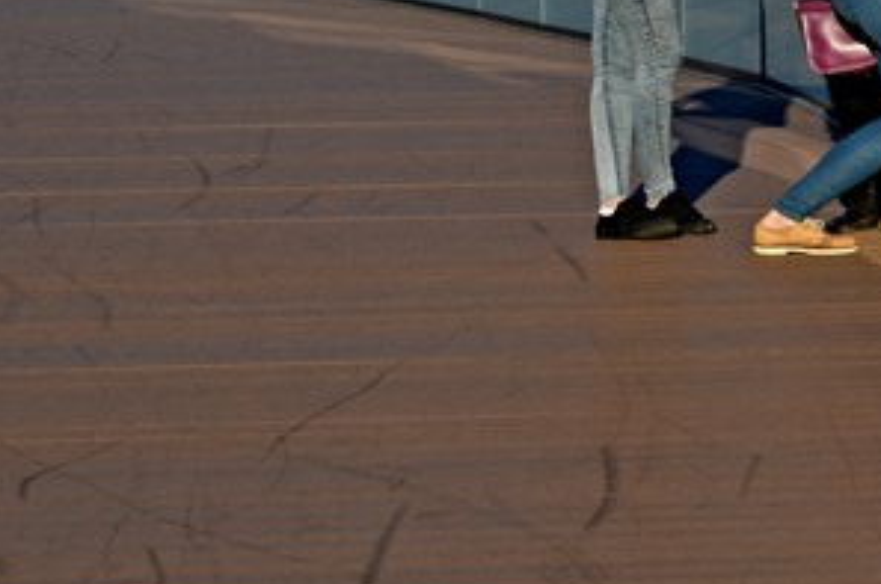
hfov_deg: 9.2
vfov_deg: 6.1
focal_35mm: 222
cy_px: -130
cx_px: 1020
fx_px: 5432
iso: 100
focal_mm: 55
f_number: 8
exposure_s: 1/250
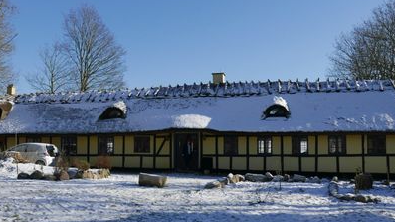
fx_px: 398
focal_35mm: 38
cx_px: 207
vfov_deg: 31.1
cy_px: 127
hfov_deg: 52.8
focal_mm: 10.9
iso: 200
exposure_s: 1/1000
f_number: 5.6
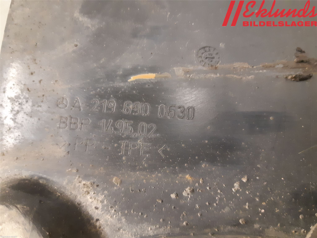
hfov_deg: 67.3
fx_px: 238
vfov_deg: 53.1
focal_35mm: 26
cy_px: 119
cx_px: 158
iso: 400
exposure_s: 1/25
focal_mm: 3.93
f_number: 1.7
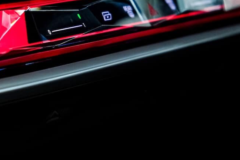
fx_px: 1280
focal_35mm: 192
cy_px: 5
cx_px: 99
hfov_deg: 10.7
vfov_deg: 7.1
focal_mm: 55
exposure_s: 1/125
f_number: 4
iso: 2500
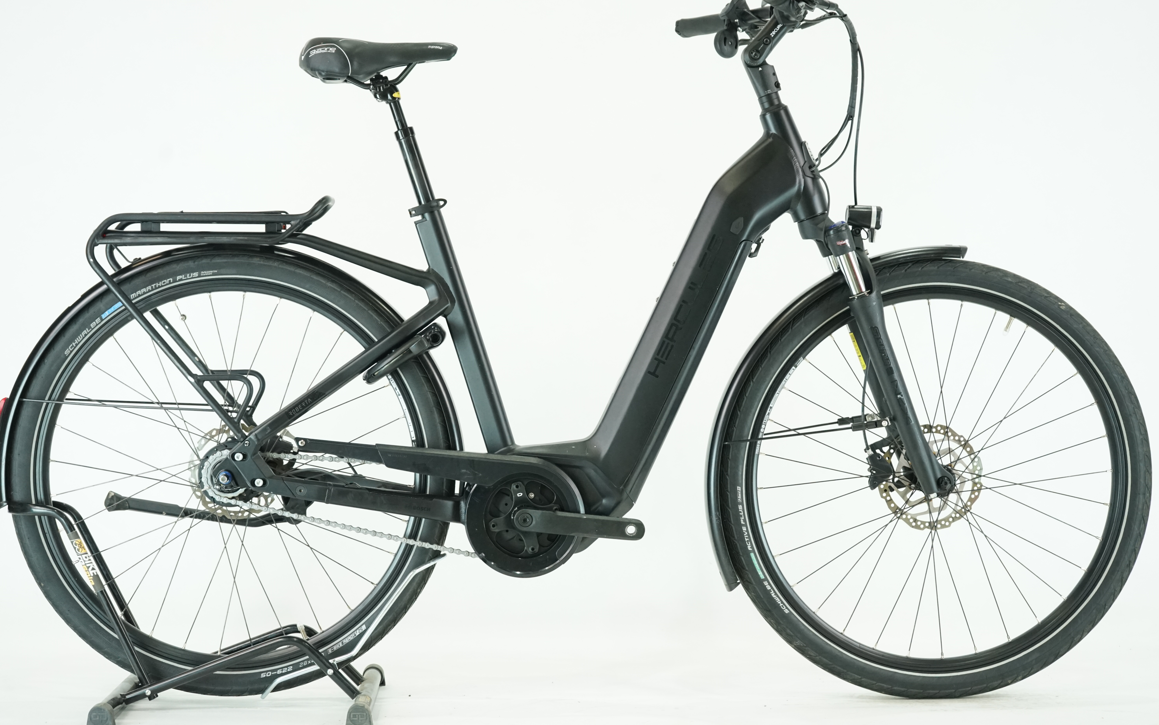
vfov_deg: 19.4
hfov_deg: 30.6
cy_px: 337
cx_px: 578
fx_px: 2116
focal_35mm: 67
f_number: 5.6
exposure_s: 1/200
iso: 2500
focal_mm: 65
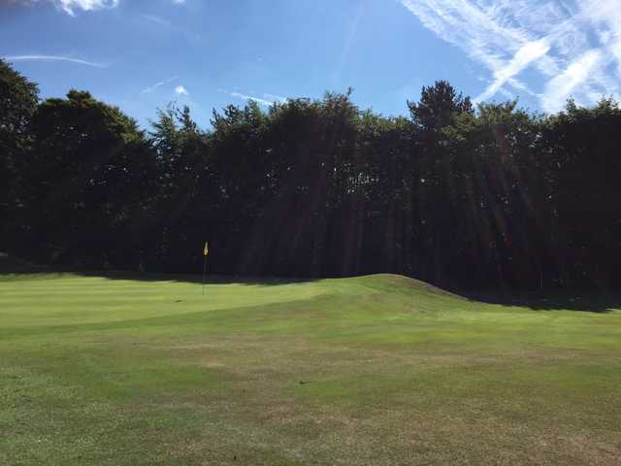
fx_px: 520
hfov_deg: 61.7
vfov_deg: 48.2
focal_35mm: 29
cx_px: 310
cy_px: 233
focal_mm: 4.15
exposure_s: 1/2639
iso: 32
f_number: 2.2
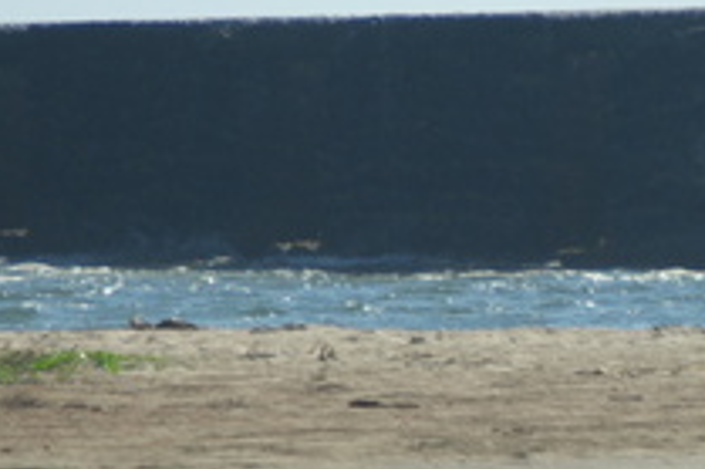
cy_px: 272
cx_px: 519
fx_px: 45044
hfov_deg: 0.9
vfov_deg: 0.6
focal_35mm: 2302
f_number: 6.7
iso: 100
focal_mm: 500
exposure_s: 1/350
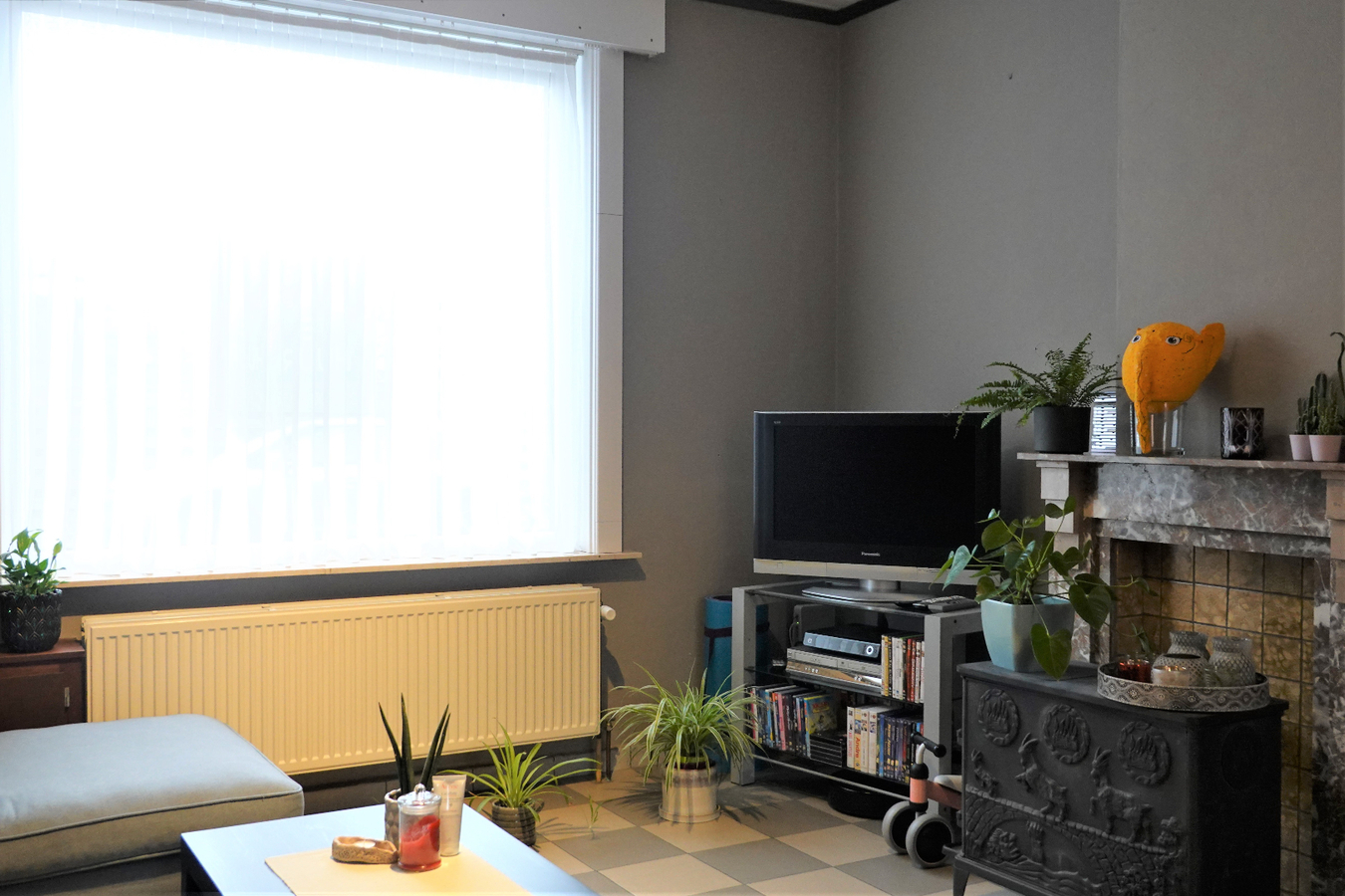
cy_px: 448
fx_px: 1270
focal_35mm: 34
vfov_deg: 38.9
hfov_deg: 55.8
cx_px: 672
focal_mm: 12.51
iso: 800
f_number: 4
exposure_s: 1/40
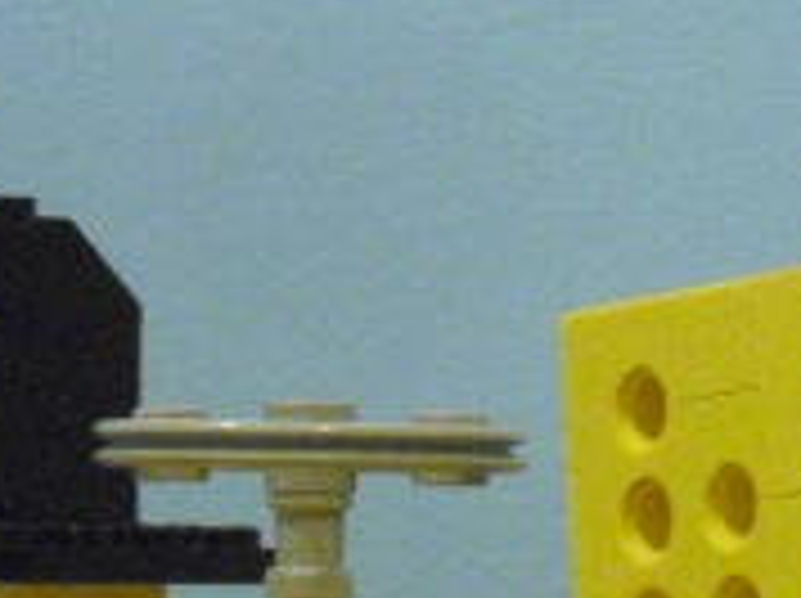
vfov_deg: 3.8
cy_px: 935
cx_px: 868
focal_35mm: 385
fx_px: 8897
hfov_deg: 5.1
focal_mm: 18.9
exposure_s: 1/13
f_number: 5.6
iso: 800
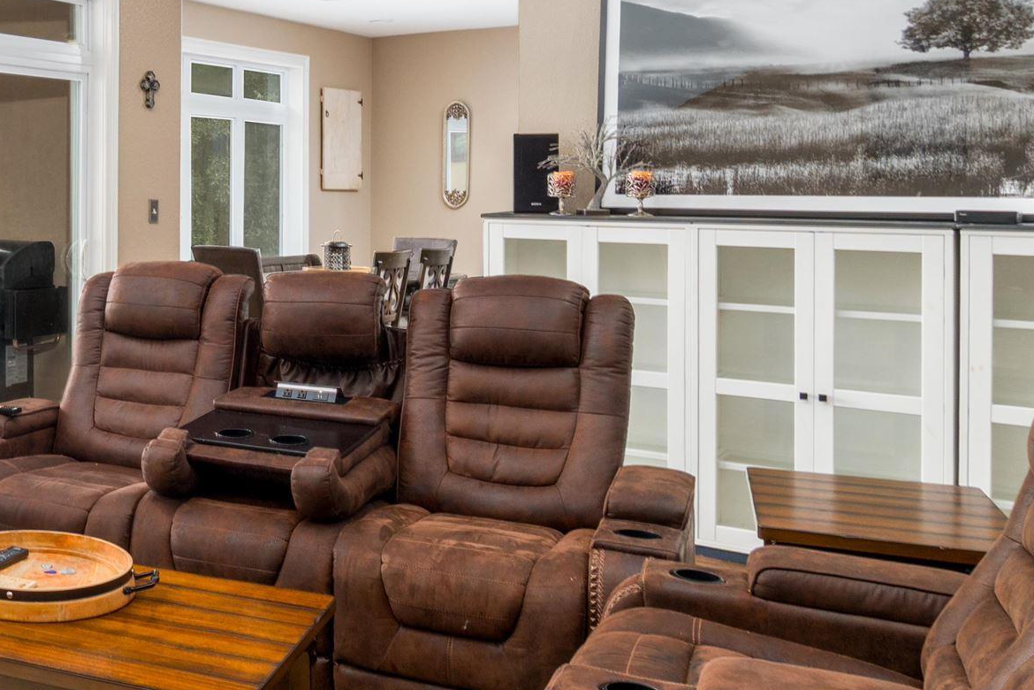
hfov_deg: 40.9
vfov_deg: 30.7
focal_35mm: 43
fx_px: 1244
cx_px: 62
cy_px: 217
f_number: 8
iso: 400
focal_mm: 11
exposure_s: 1/40
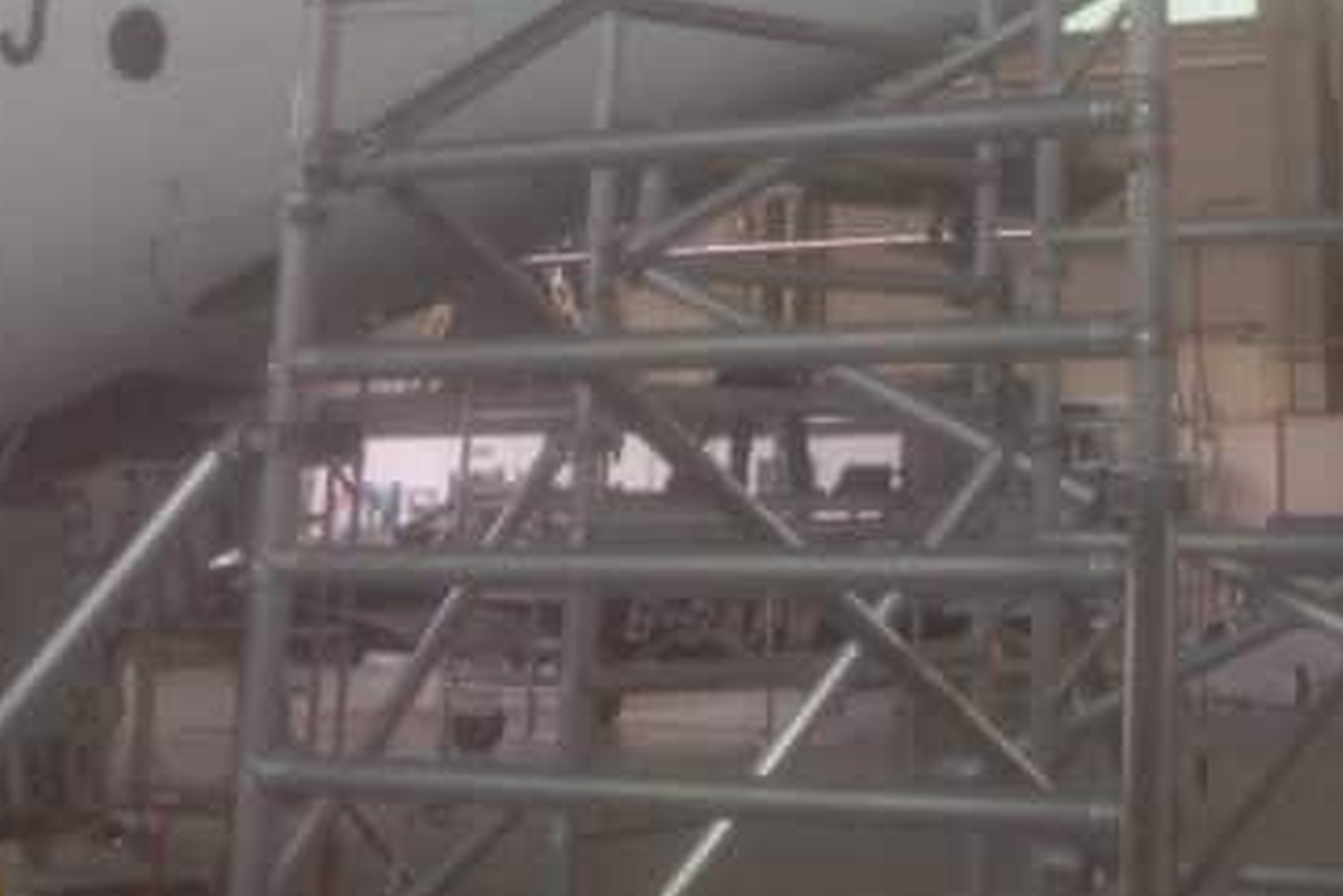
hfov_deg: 20.9
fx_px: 3581
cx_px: 1119
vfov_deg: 12.4
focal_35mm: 96
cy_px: -958
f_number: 2.4
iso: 64
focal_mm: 4.13
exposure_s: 1/60
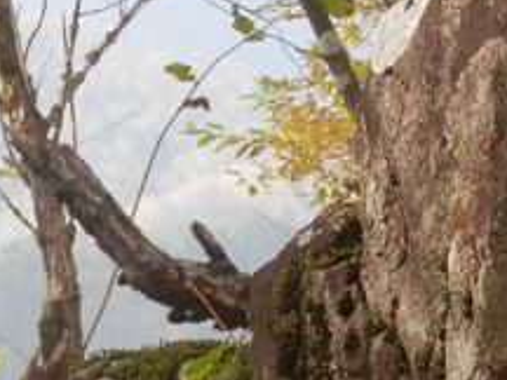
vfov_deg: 5.5
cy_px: 263
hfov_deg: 7.3
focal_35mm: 270
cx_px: 366
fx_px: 3955
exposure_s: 1/125
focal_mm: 13.1
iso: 125
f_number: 4.5
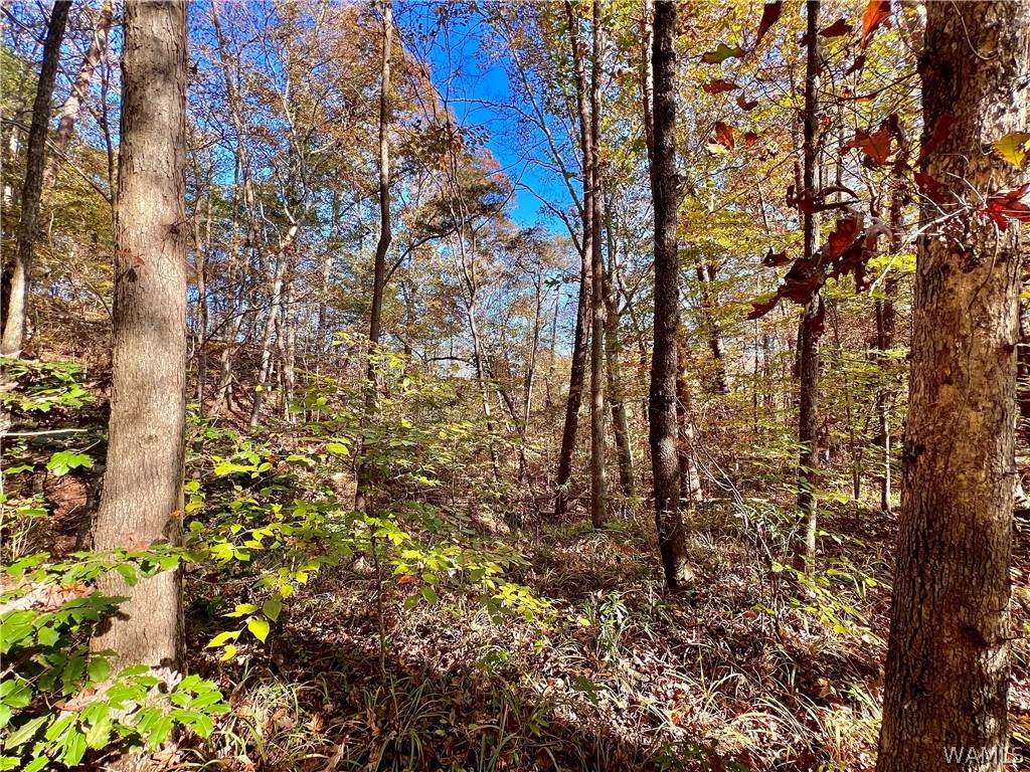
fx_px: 387
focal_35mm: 13
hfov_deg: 106.2
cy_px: 386
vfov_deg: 89.9
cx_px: 515
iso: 32
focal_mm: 1.57
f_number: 1.8
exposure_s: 1/154
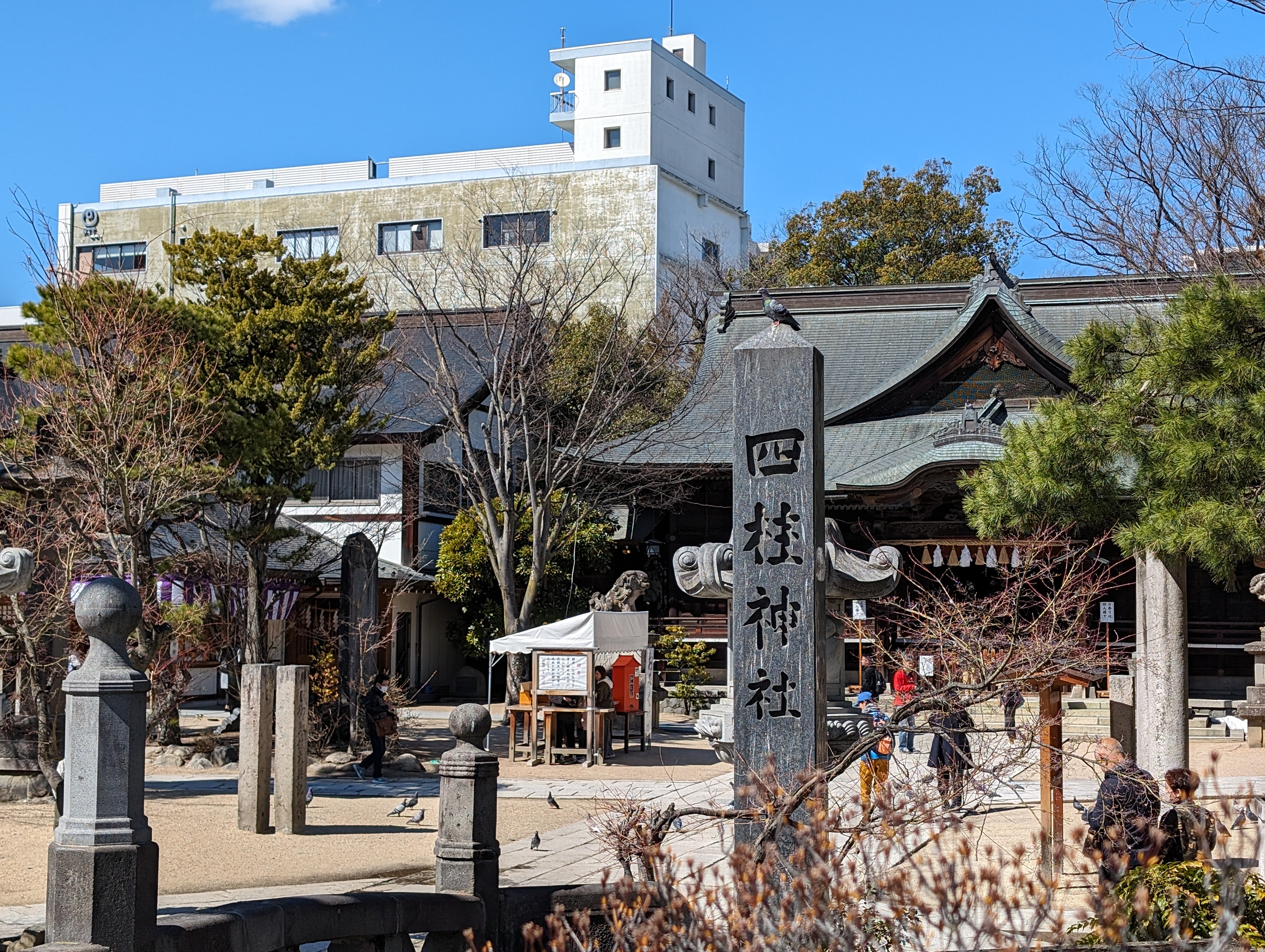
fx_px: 1793
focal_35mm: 49
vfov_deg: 29.7
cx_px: 632
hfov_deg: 38.9
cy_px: 476
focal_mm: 6.9
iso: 18
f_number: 1.68
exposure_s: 1/1166
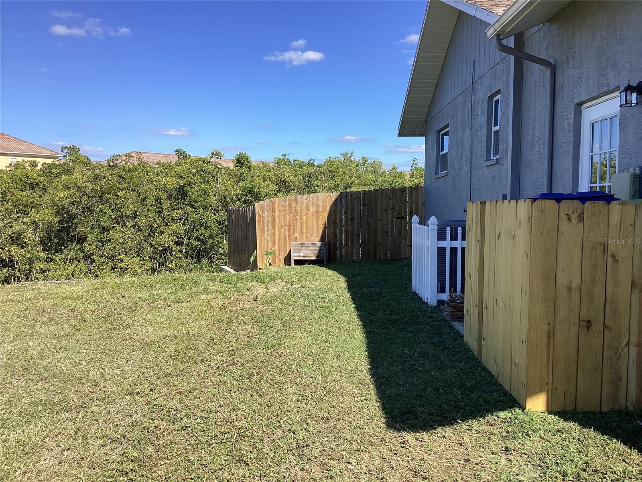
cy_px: 241
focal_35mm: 31
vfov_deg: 45.4
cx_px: 321
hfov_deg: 58.4
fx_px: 575
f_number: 2.4
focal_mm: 3.3
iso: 25
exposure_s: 1/1045
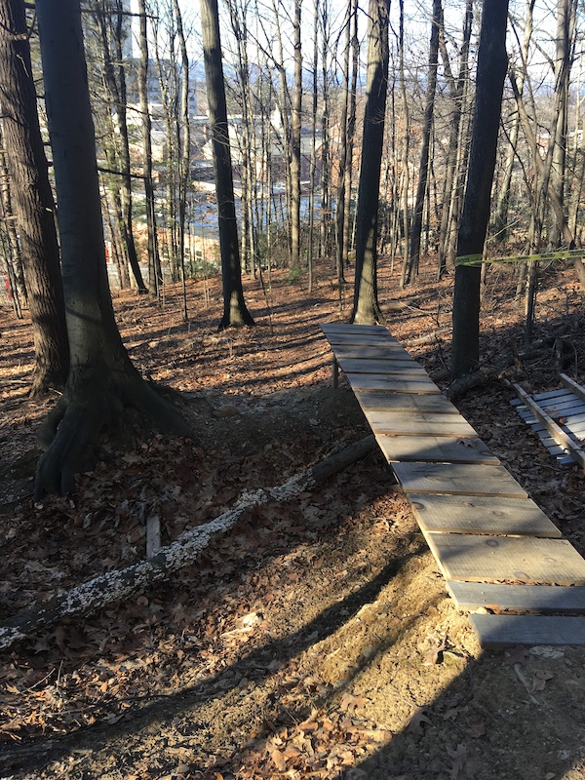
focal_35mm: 29
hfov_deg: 48.2
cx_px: 292
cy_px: 390
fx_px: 653
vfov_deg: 61.7
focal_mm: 4.15
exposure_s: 1/194
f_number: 2.2
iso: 25
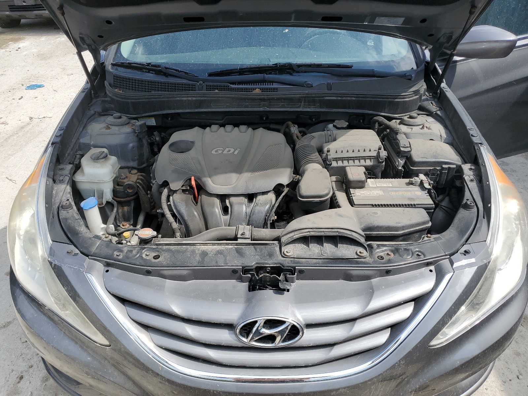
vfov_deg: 53.1
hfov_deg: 67.3
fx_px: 397
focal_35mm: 26
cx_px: 264
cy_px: 198
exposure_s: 1/2000
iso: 50
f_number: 1.5
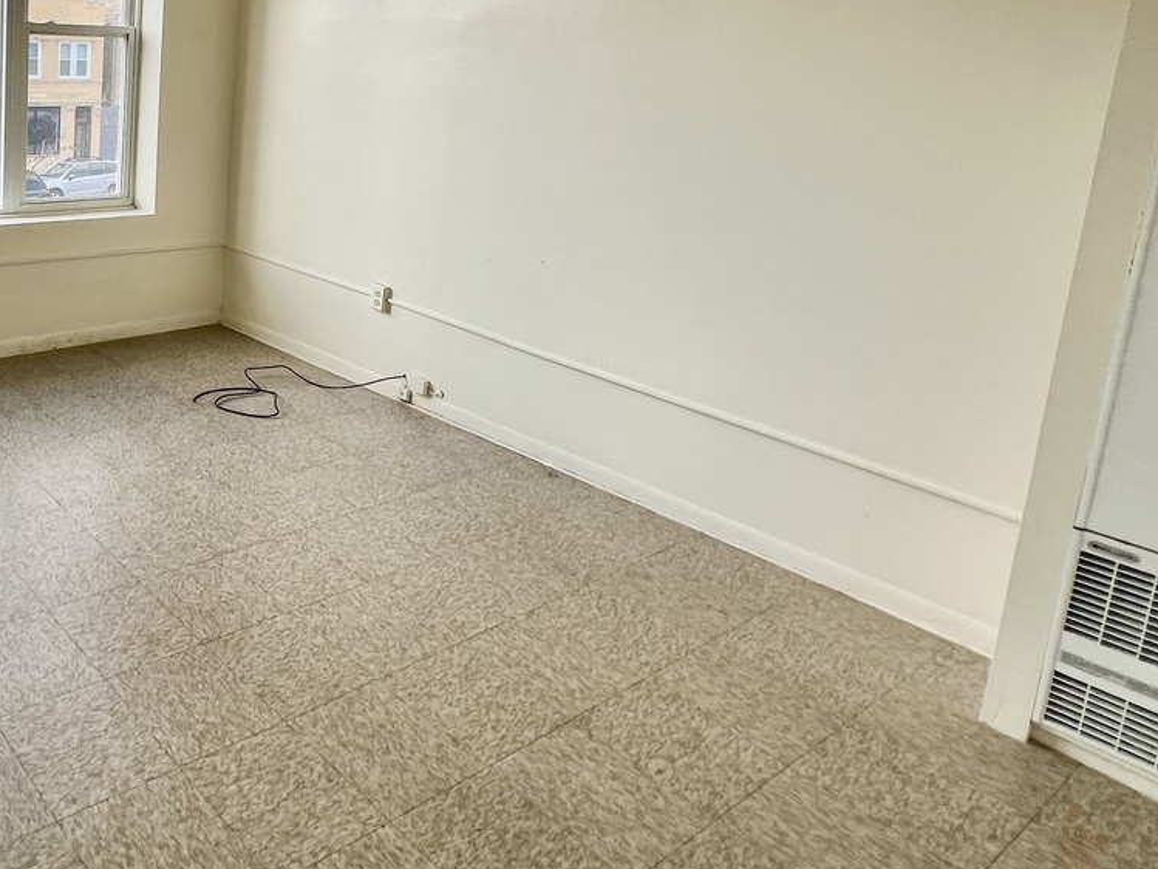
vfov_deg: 51.9
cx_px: 46
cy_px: 190
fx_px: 836
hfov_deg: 56.2
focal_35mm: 25
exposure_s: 1/202
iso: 32
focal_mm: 1.57
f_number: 1.8
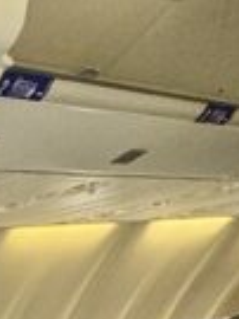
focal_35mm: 81
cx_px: -439
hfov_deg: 11.8
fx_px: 747
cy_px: 730
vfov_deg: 15.5
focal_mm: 2.22
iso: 100
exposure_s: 1/99
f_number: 2.2
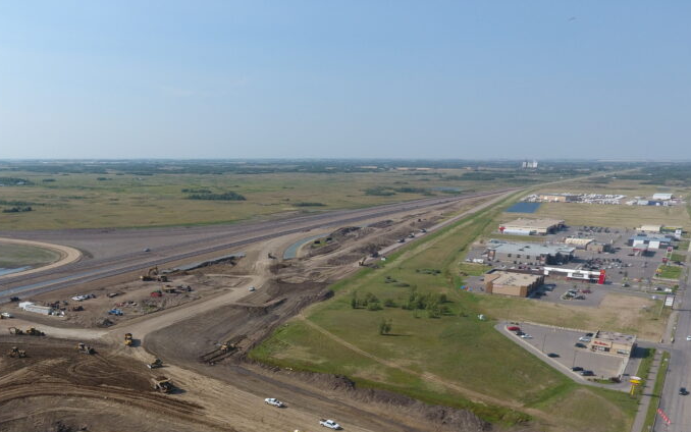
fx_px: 603
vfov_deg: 37.7
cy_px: 358
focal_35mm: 32
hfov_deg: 58.3
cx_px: 230
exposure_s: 1/1047
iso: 100
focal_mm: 3.61
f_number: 2.8
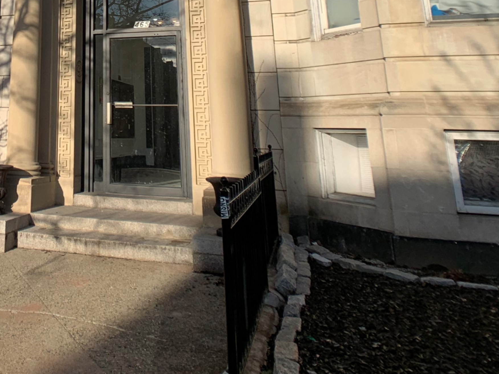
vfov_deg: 22.7
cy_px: -56
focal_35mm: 60
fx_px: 865
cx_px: 68
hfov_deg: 31.0
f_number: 1.8
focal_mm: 4.25
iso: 25
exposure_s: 1/2421
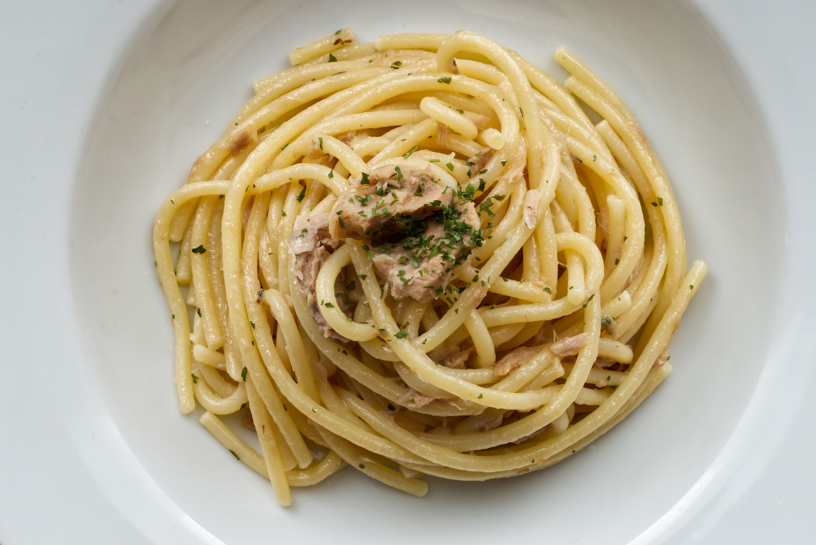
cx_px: 408
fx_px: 1633
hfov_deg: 28.1
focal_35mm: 72
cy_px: 272
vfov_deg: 18.9
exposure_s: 2
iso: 100
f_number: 29
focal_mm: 48
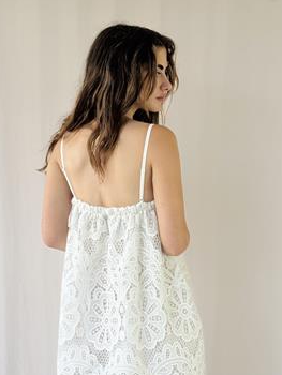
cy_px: 247
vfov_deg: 26.5
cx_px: 135
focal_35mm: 73
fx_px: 792
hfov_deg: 20.2
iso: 64
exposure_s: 1/383
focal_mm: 6.76
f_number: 1.78
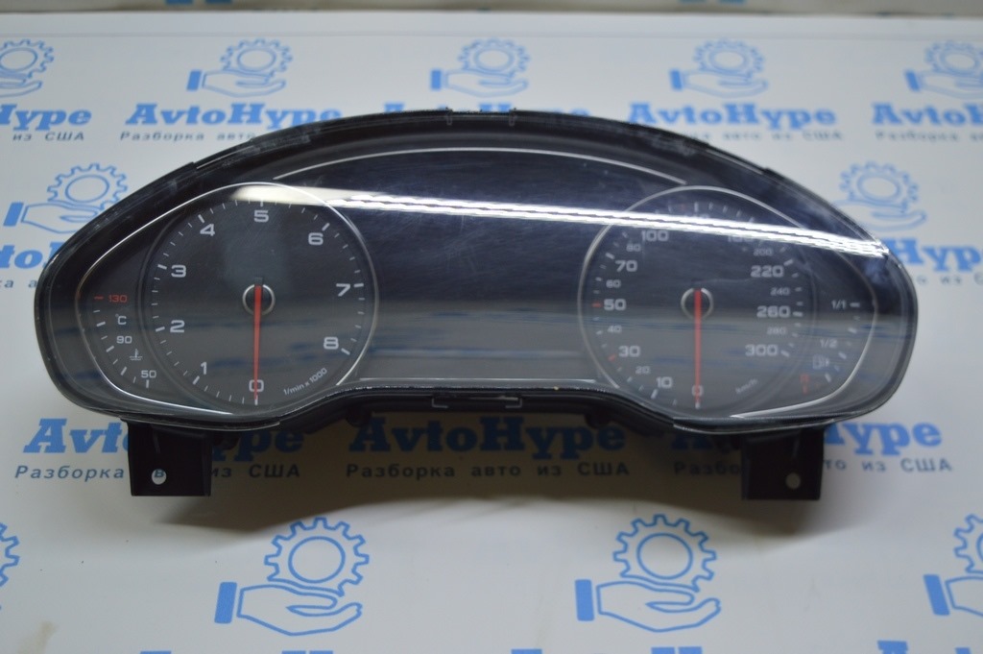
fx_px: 1310
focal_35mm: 48
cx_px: 492
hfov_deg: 41.1
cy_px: 327
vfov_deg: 28.0
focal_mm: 32
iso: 400
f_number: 4.5
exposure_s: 1/100
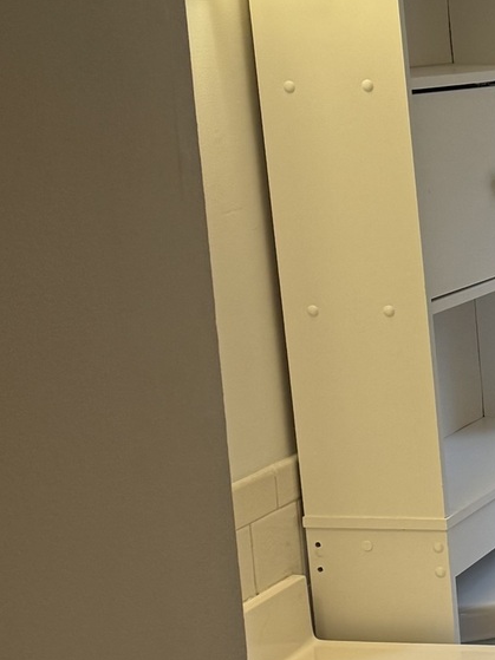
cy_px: 409
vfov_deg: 19.8
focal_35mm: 99
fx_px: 1888
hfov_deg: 13.2
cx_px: 945
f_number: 1.78
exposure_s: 1/120
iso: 125
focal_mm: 6.76
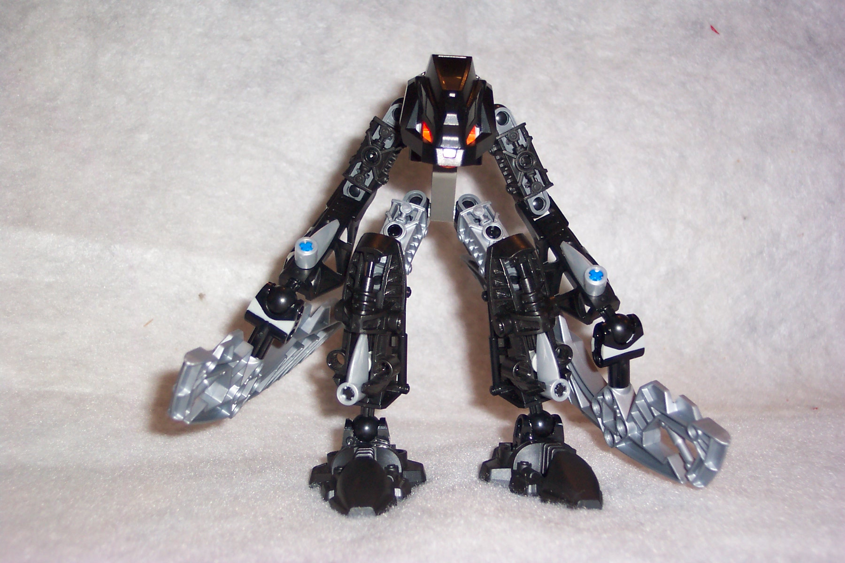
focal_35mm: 51
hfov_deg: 38.9
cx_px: 422
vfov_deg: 26.5
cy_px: 282
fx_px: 1197
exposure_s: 1/45
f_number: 3.4
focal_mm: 10.7
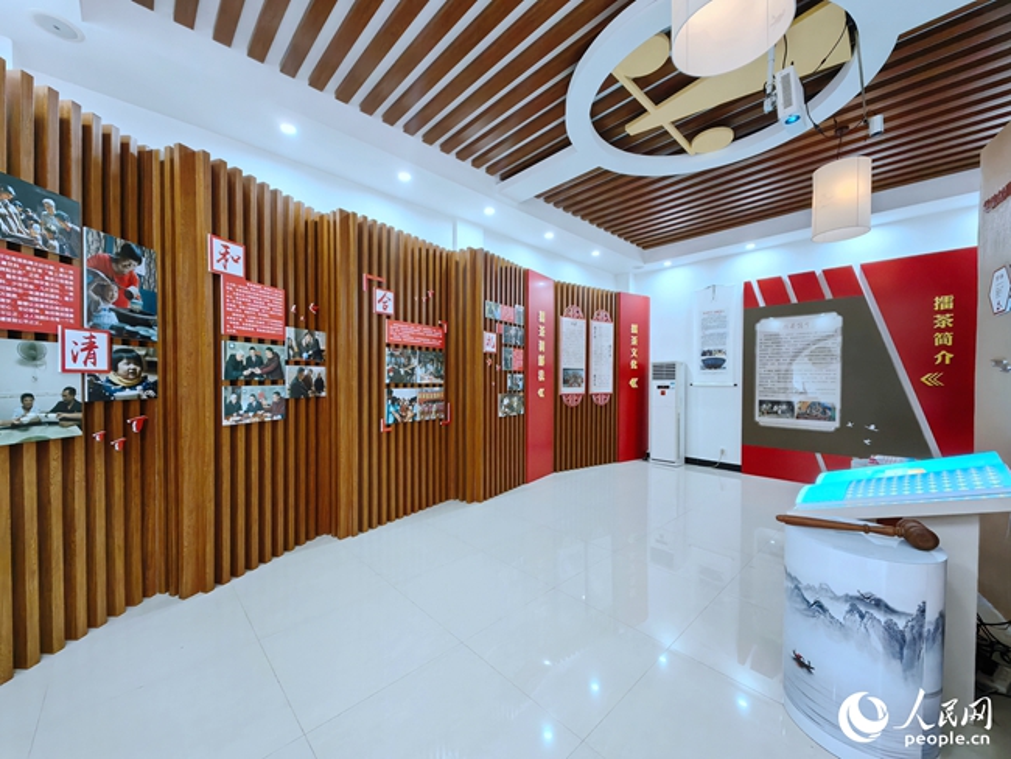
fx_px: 380
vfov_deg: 90.0
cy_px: 380
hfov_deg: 106.2
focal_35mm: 13
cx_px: 506
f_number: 2.2
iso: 250
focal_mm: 1.76
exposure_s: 1/100
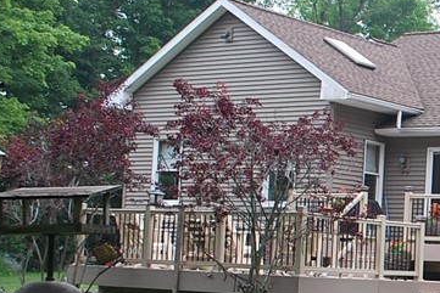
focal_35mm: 99
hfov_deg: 18.6
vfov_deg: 13.8
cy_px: 231
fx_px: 1210
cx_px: 622
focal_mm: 22
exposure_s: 1/125
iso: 160
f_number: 5.6
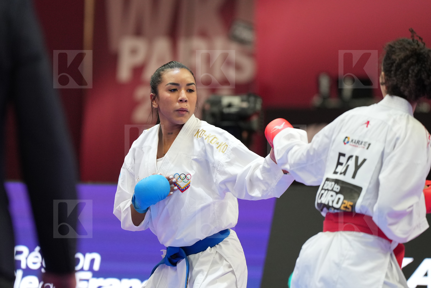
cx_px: 216
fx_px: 3591
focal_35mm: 300
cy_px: 144
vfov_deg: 4.6
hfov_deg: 6.9
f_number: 2.8
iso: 2000
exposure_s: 1/1000
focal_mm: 200
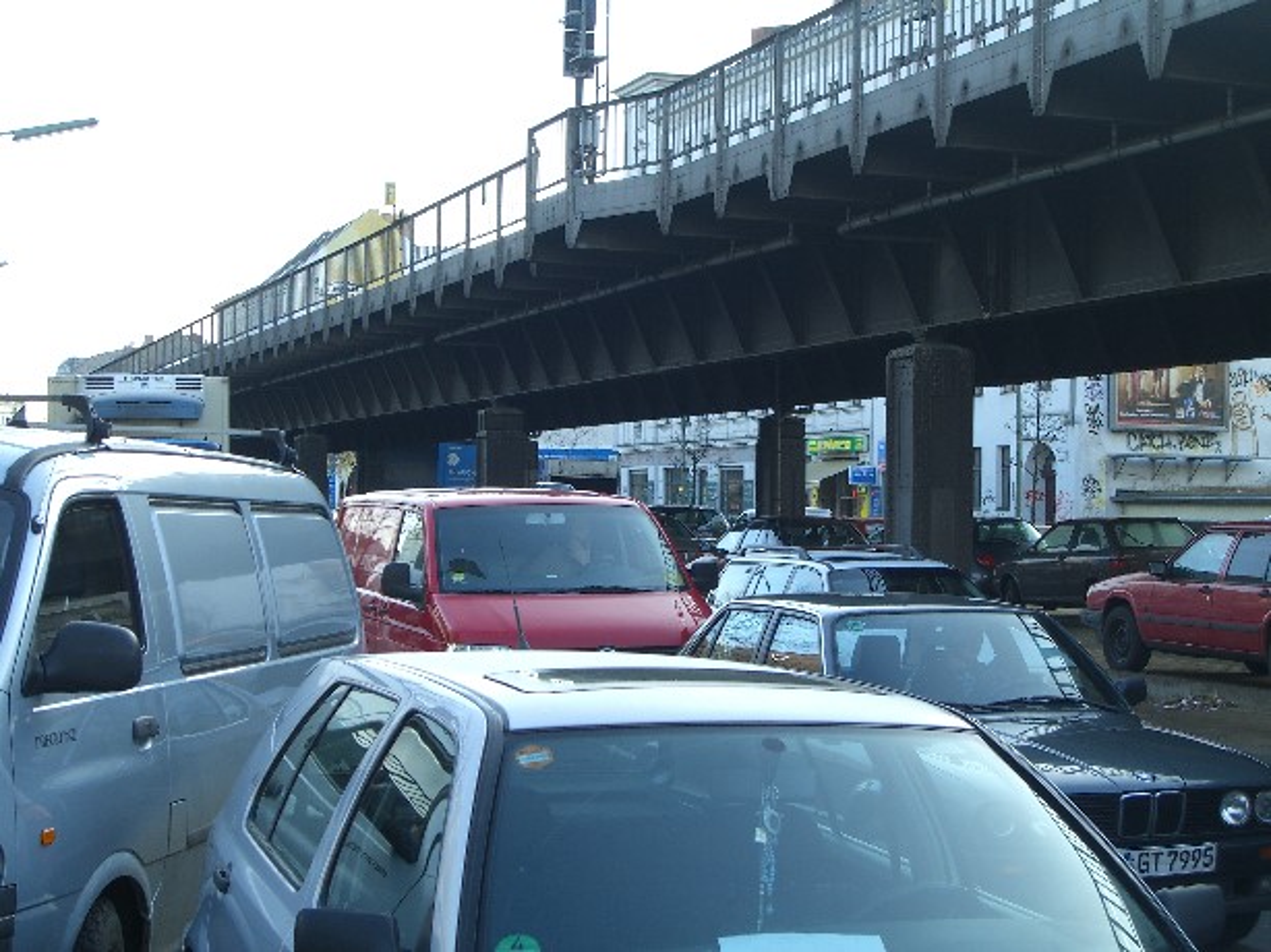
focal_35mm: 68
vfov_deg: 21.6
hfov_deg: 28.6
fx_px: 2496
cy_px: 476
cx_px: 636
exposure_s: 1/80
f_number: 4
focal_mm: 14.2
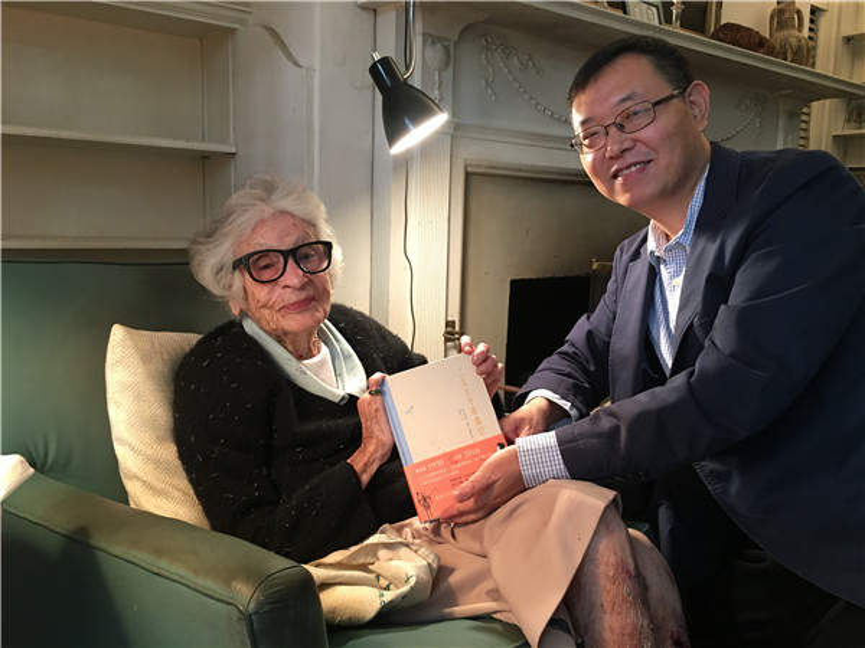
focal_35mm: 29
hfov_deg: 61.7
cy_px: 324
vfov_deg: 48.2
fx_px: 725
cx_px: 432
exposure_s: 1/15
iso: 50
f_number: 2.2
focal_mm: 4.15
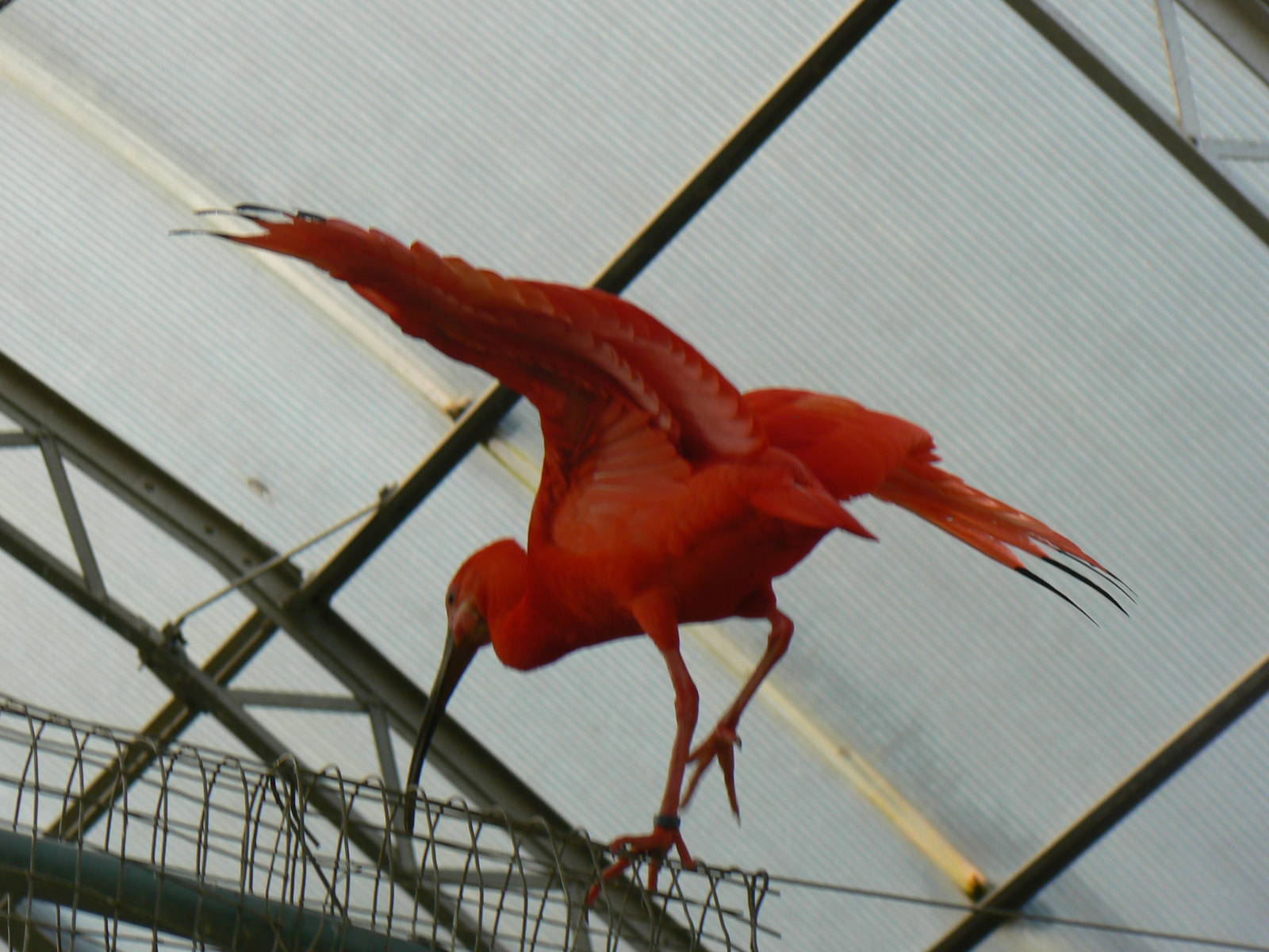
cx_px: 634
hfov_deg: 9.5
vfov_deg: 7.1
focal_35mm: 209
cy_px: 476
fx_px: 7662
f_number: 5.6
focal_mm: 34.8
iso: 80
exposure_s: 1/160
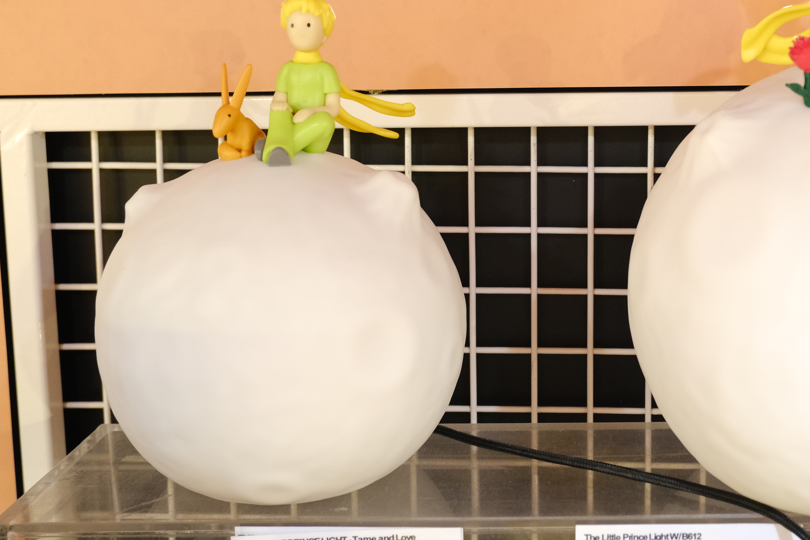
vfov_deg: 25.4
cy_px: 195
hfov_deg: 36.7
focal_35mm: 53
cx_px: 602
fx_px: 1192
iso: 2000
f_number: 5
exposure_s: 1/58
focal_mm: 22.1
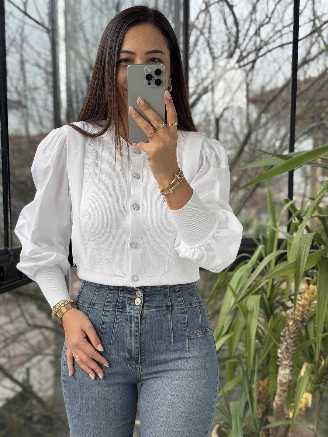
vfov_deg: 35.5
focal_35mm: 54
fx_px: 682
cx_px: 155
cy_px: 241
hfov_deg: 27.0
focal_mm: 6.76
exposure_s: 1/377
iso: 64
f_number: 1.78
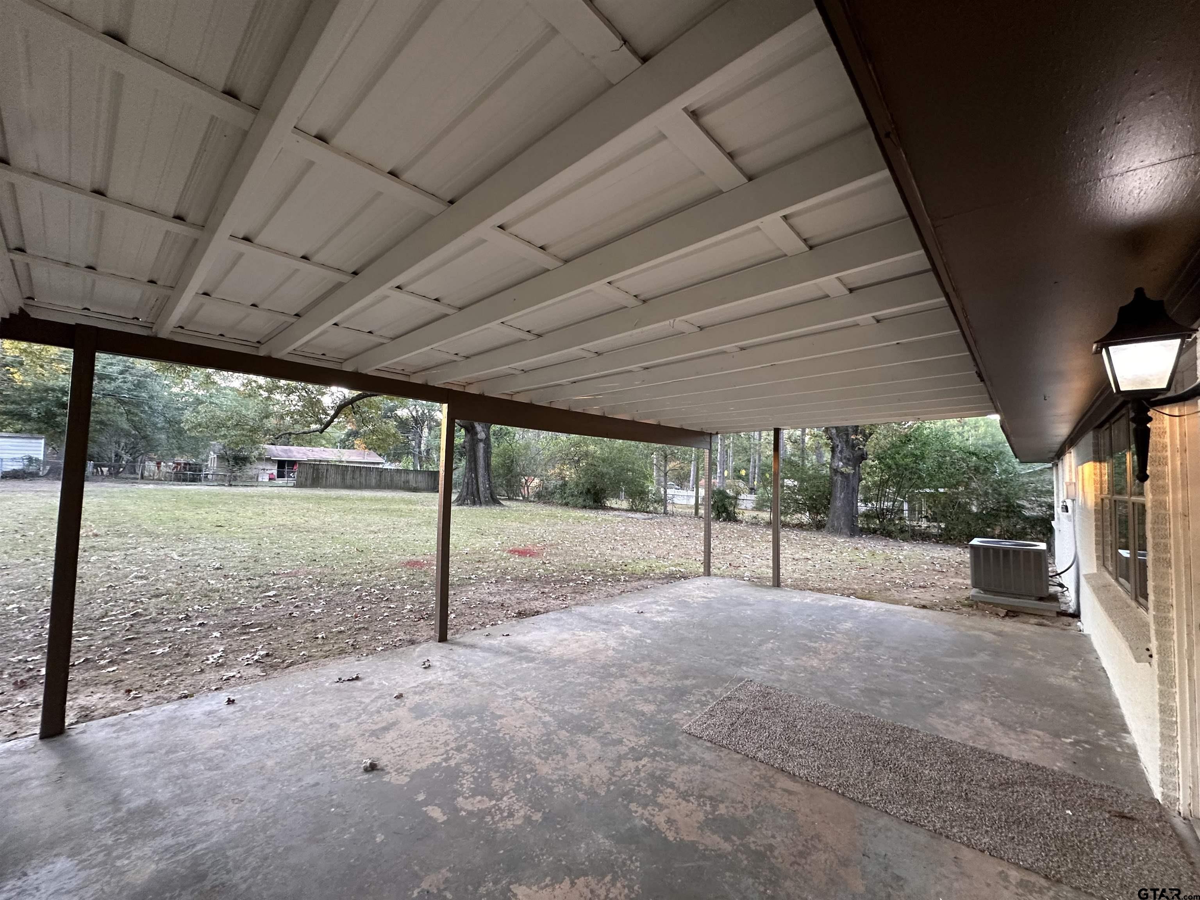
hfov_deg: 102.1
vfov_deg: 85.7
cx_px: 600
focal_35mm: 14
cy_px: 450
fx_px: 485
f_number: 2.2
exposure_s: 1/60
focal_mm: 2.22
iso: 250
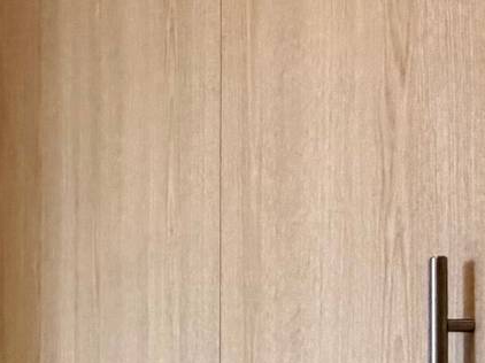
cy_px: 515
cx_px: -333
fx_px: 1190
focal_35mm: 85
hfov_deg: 18.9
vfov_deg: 16.1
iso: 250
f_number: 2.2
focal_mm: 2.22
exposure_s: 1/121
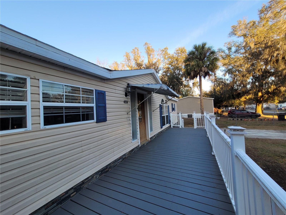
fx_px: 107
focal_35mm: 13
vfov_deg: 89.9
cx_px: 143
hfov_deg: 106.2
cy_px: 108
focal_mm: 1.74
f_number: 2.2
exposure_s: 1/192
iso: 40
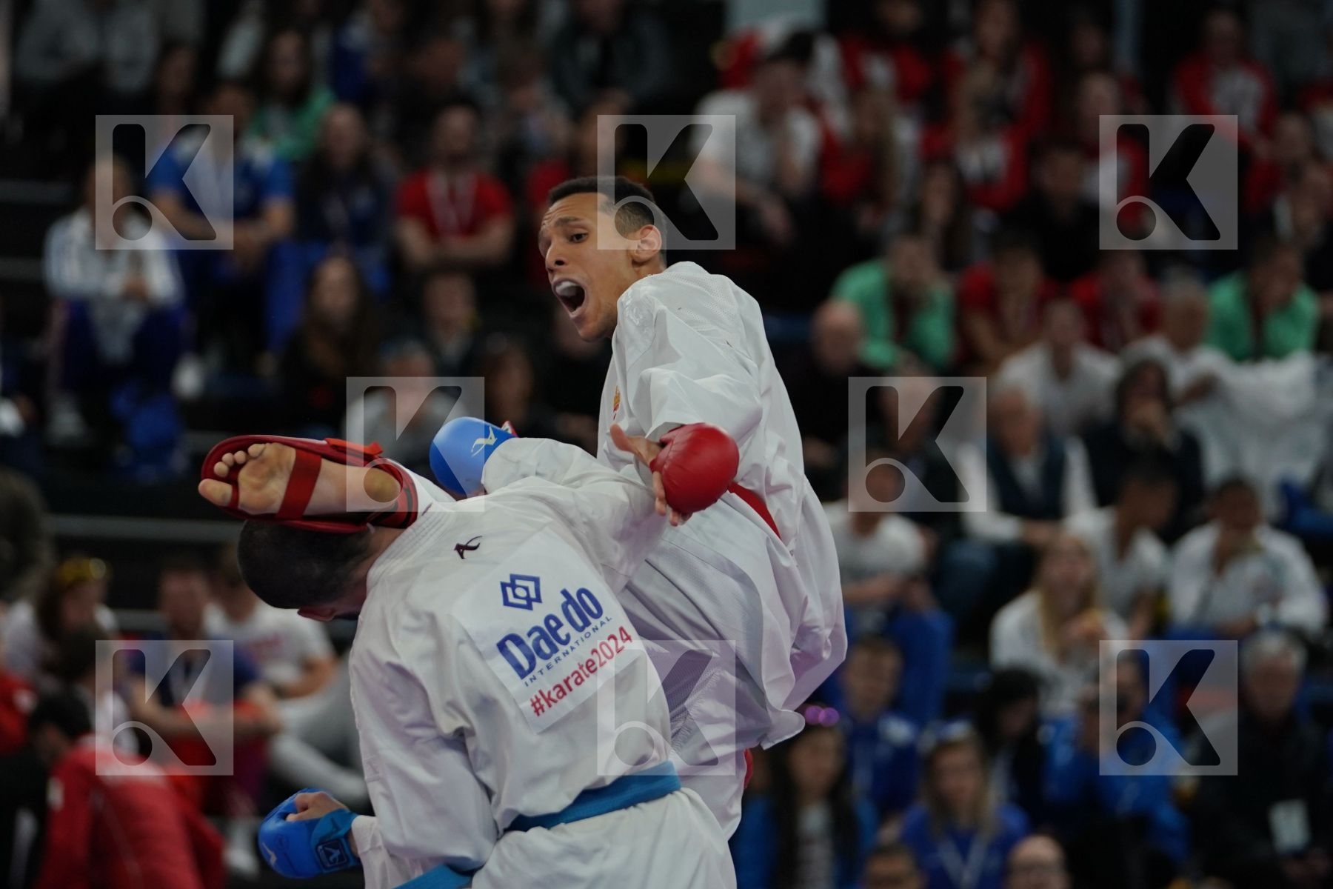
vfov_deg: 5.6
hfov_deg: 8.4
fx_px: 9108
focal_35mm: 246
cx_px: 666
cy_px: 444
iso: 1250
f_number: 2.8
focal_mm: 164
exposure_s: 1/1000
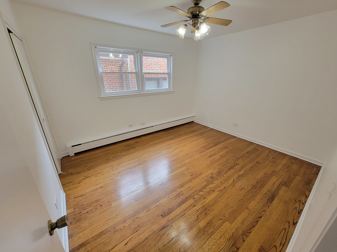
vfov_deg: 89.9
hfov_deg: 106.2
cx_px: 168
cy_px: 126
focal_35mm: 13
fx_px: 127
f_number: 2.2
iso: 200
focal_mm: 2.2
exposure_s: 1/60
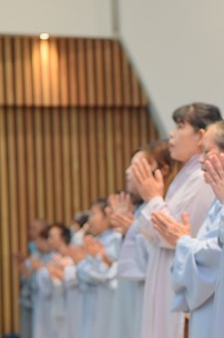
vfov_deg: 12.3
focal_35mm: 167
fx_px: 1562
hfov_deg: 8.1
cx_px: 239
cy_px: 245
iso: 1250
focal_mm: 78
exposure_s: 1/125
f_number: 4.5
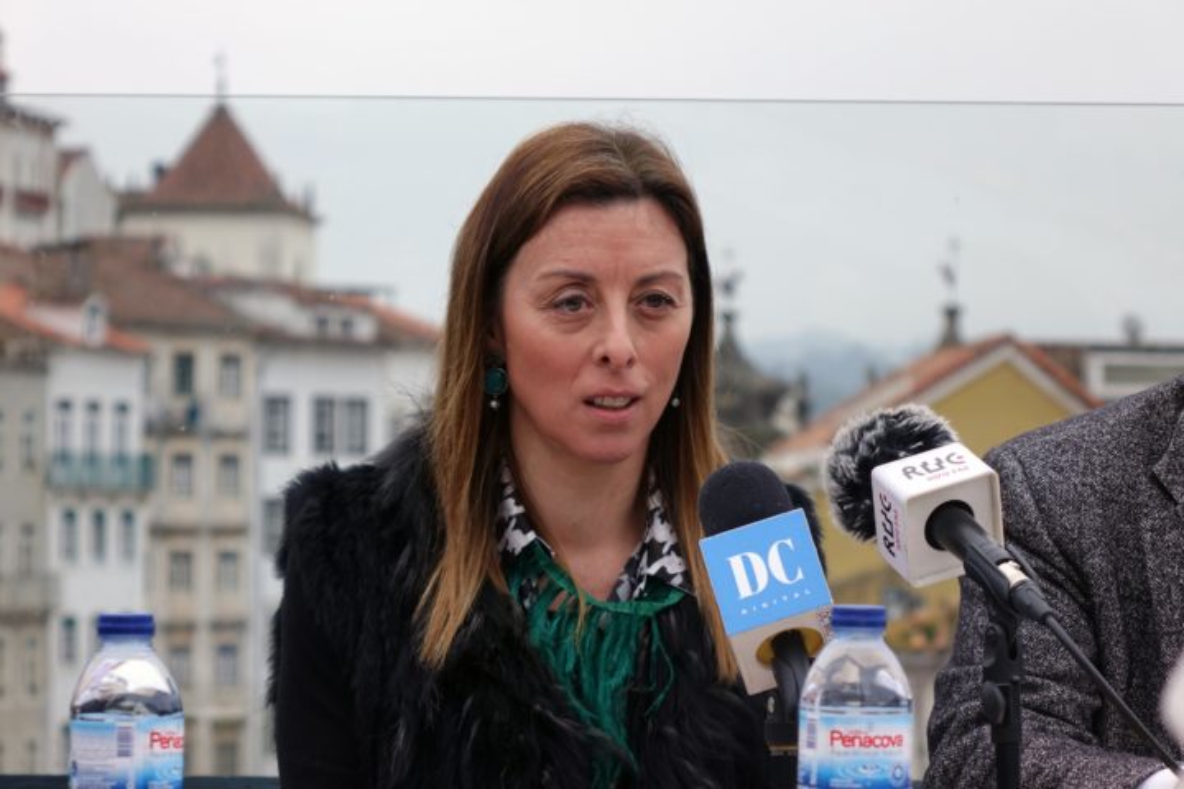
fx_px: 4637
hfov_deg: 14.6
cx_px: 592
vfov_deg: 9.7
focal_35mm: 141
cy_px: 394
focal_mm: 51.75
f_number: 4
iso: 100
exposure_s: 1/320
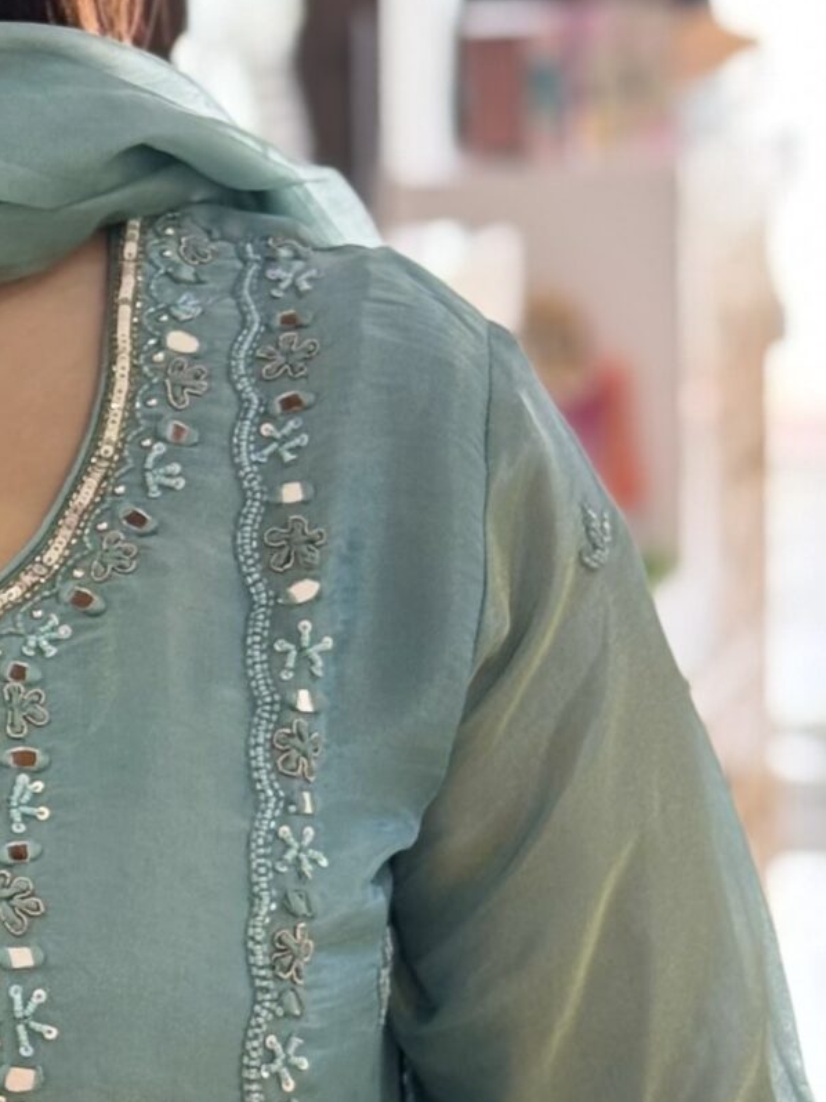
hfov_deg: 9.3
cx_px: -467
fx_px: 4902
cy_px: 700
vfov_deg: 12.8
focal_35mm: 154
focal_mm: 6.76
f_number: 1.78
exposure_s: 1/100
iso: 125
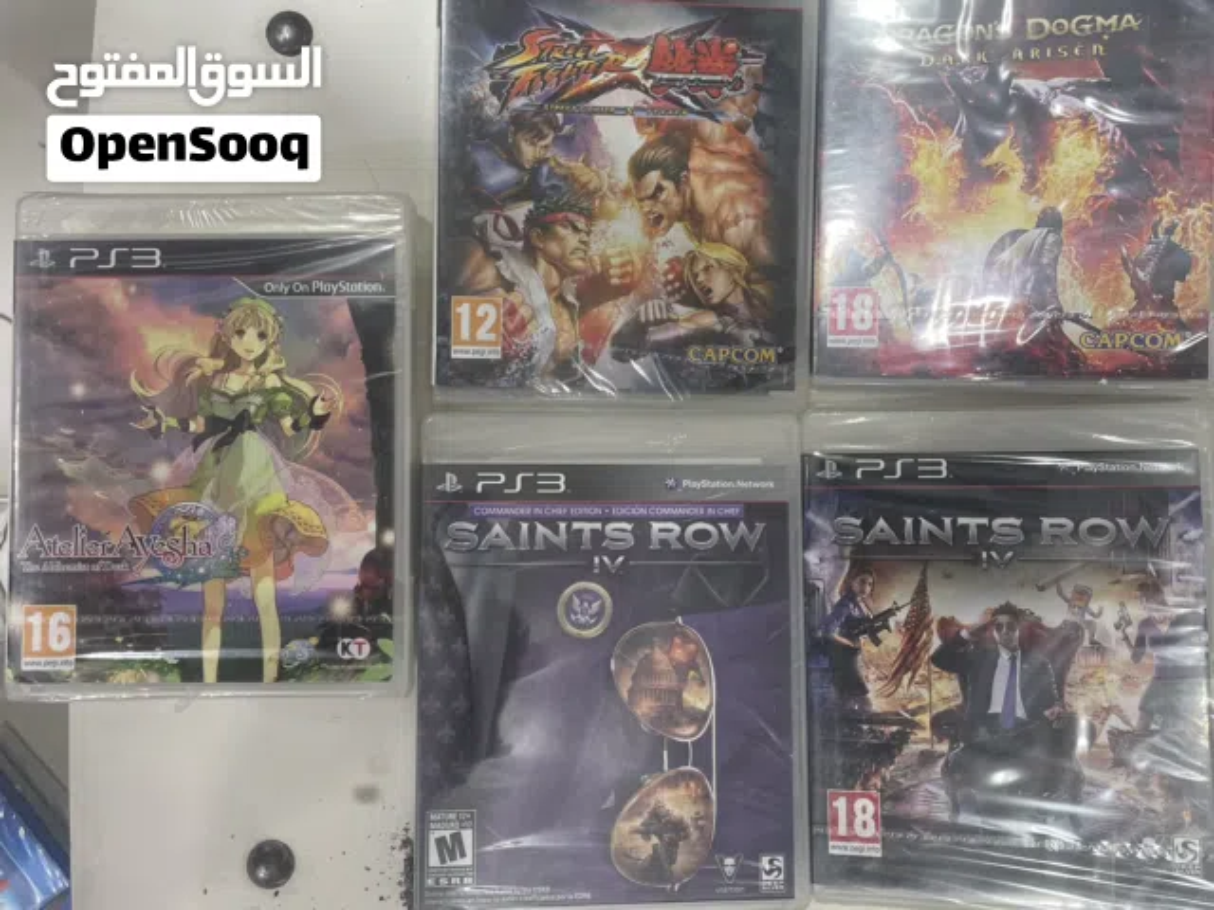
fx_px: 912
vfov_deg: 53.1
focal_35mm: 26
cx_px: 607
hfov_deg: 67.3
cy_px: 455
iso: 125
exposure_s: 1/100
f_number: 1.6
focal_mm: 4.2
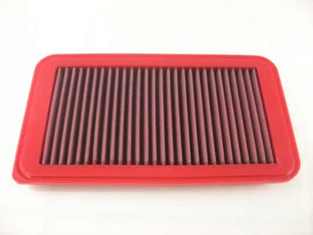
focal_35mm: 35
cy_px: 118
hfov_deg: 52.6
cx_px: 156
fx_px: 317
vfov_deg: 40.7
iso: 400
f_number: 2.8
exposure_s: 1/55.7
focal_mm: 5.7
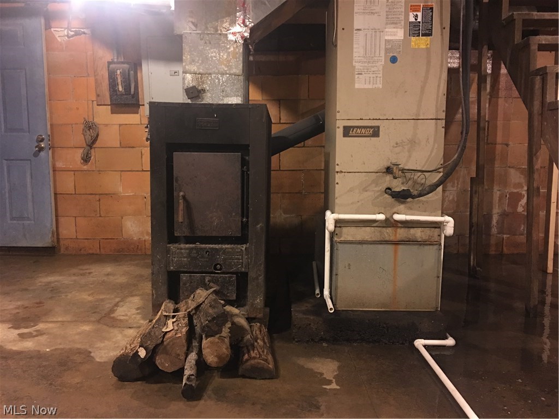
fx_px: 468
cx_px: 280
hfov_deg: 61.7
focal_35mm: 29
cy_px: 210
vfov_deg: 48.2
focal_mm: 4.15
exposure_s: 1/4
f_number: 2.2
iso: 125
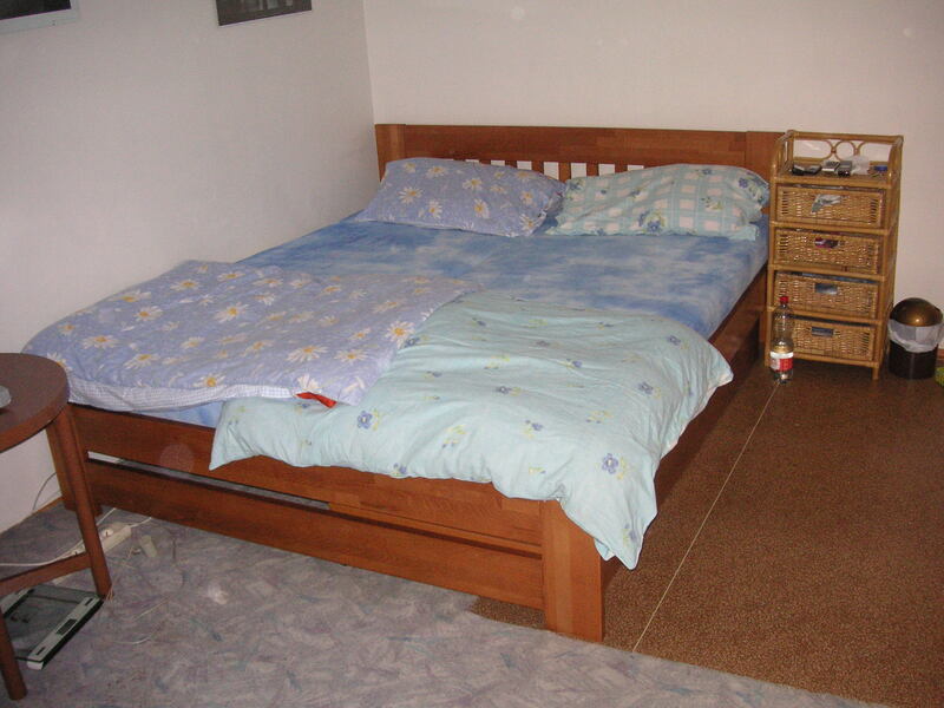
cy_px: 354
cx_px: 472
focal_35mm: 37
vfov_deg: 38.7
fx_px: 1009
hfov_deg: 50.1
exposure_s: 1/45
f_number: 2.8
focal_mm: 6.1
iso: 160
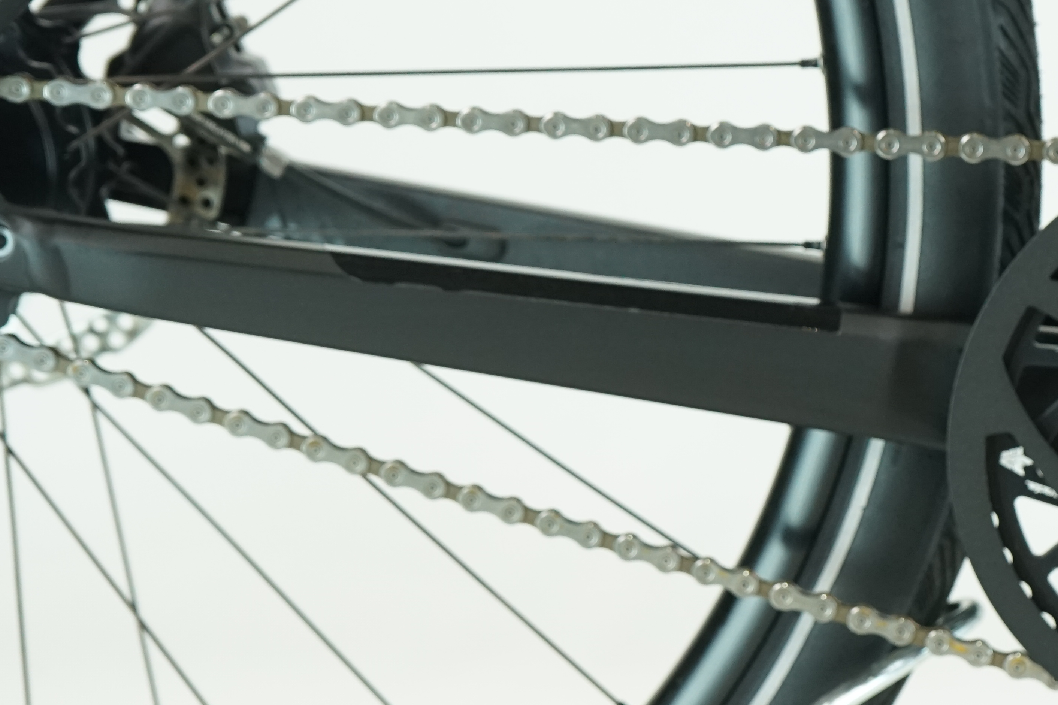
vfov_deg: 13.4
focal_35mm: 102
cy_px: 352
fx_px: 2997
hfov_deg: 19.8
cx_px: 826
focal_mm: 48
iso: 1600
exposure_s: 1/200
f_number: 5.6
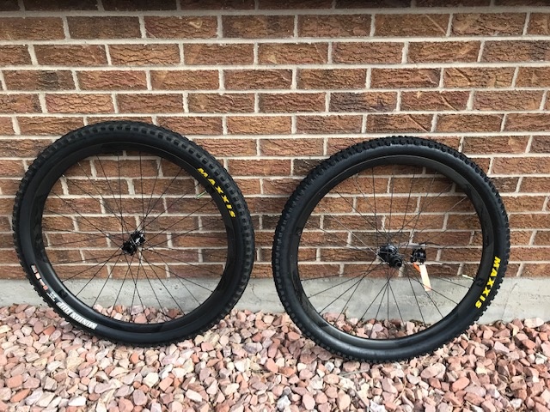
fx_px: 445
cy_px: 206
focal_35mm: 28
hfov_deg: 63.4
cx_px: 275
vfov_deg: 49.7
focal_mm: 3.99
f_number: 1.8
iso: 20
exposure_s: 1/264
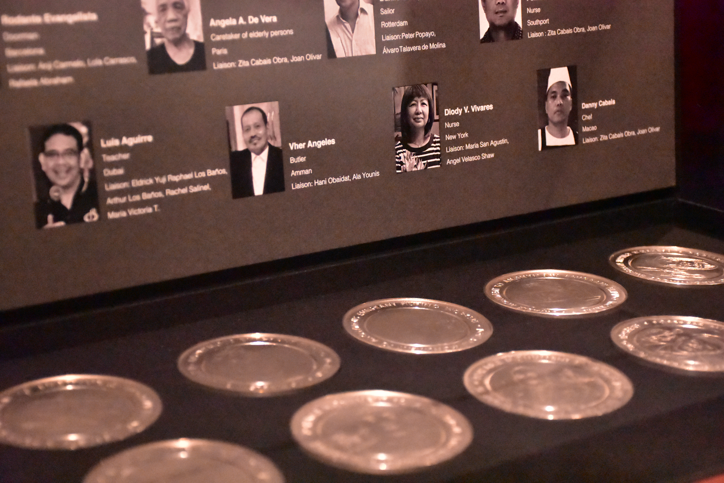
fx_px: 1508
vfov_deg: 18.2
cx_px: 362
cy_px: 242
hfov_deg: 27.0
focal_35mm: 75
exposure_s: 1/320
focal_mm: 50
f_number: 4.8
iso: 25600
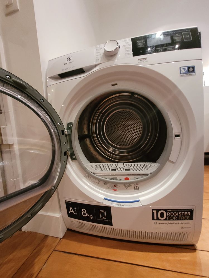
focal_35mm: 13
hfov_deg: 89.9
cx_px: 104
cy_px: 139
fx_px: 105
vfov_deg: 106.2
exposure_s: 1/33
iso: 500
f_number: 2.2
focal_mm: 1.74
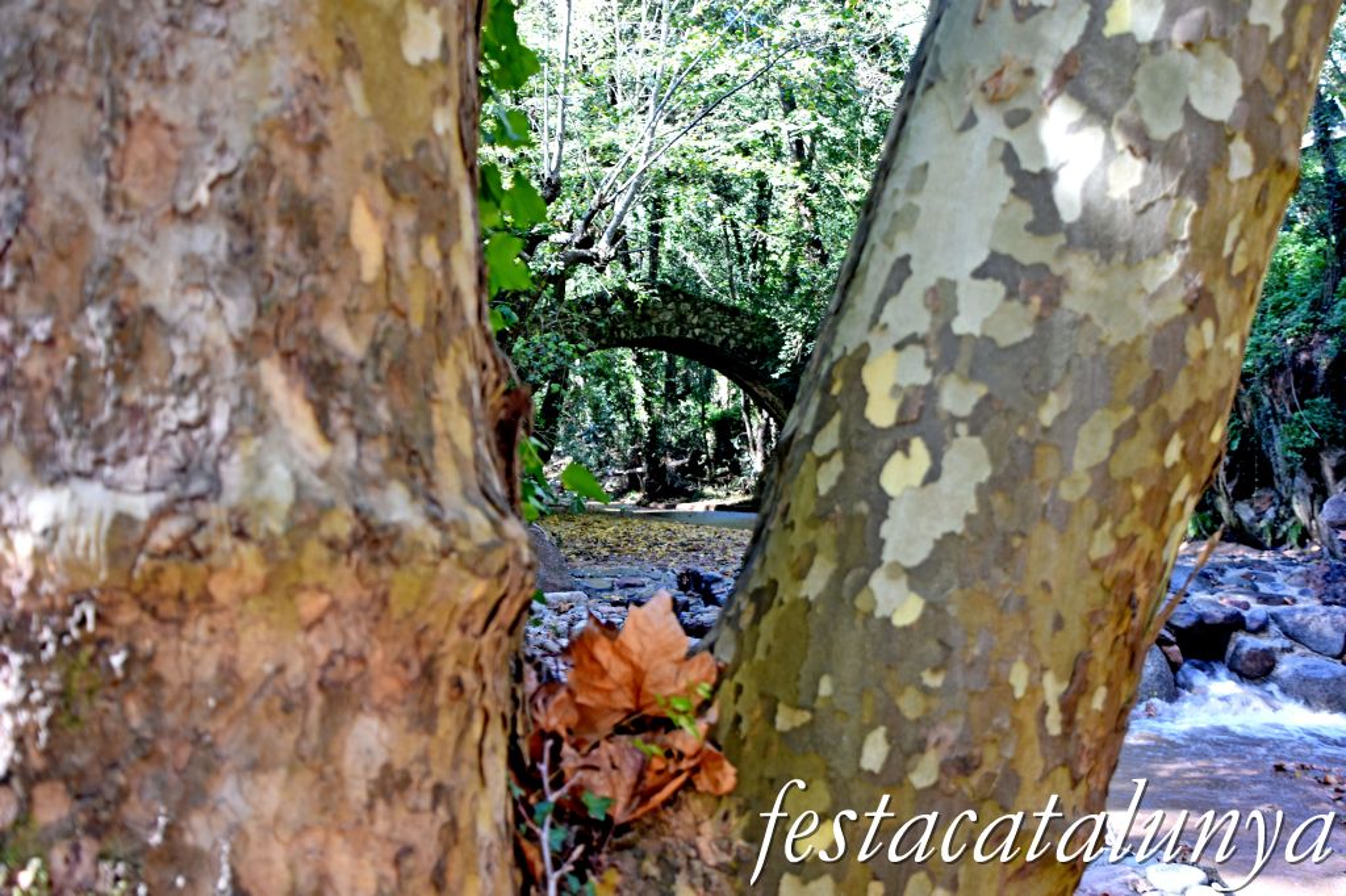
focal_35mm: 42
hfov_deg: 46.4
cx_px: 673
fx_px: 1570
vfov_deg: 31.9
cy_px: 448
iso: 200
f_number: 4
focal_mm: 28
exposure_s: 1/50
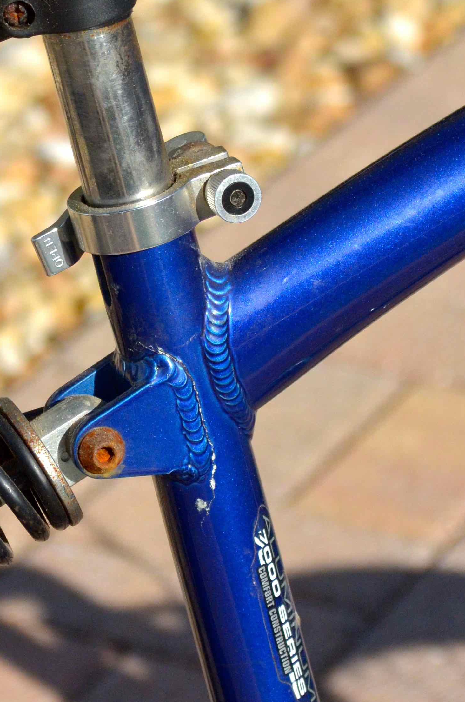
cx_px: 42
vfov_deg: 7.2
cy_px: 79
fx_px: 5529
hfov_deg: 4.8
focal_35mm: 284
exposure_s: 1/5000
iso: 800
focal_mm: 85
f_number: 7.1
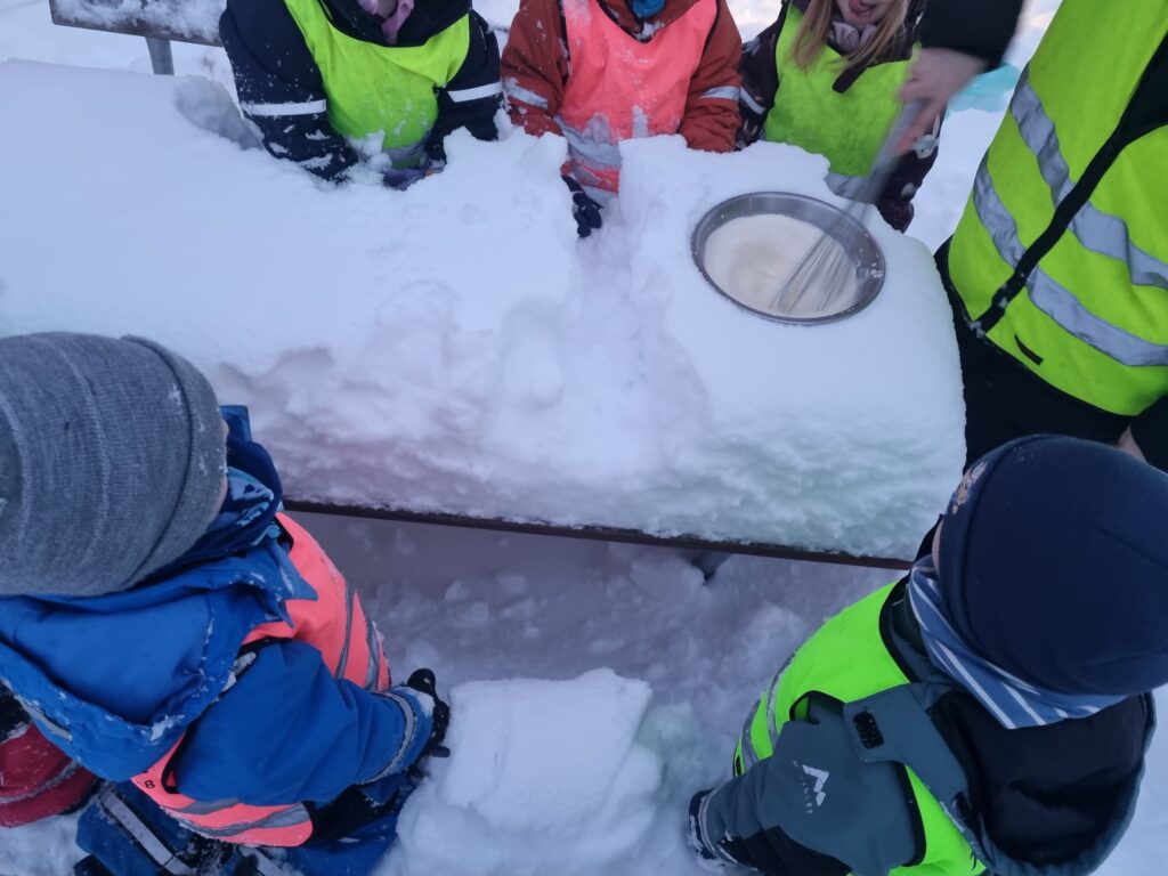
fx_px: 877
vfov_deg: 53.1
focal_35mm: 26
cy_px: 438
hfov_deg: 67.3
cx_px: 584
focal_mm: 5.4
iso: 320
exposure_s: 1/50
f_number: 1.8
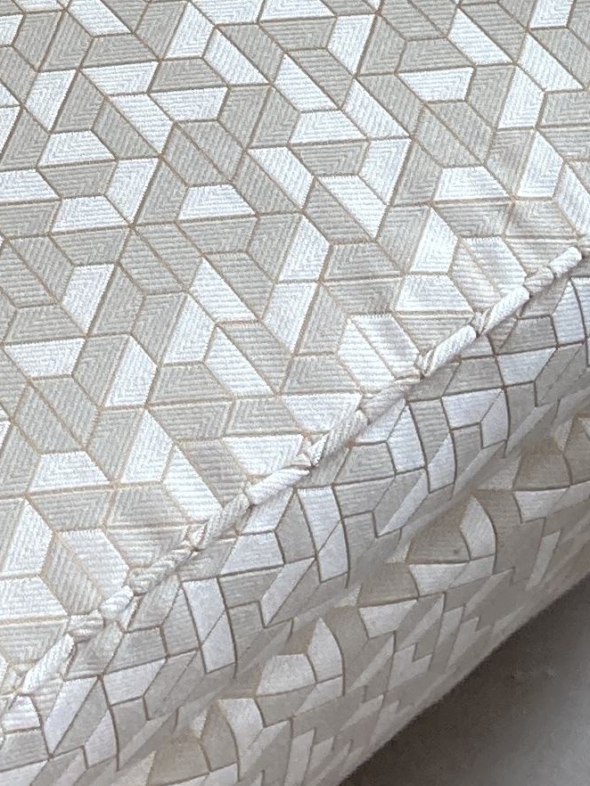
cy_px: -447
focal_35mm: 128
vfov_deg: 14.2
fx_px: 2907
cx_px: -216
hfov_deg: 11.2
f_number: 1.8
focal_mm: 3.99
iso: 80
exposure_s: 1/118
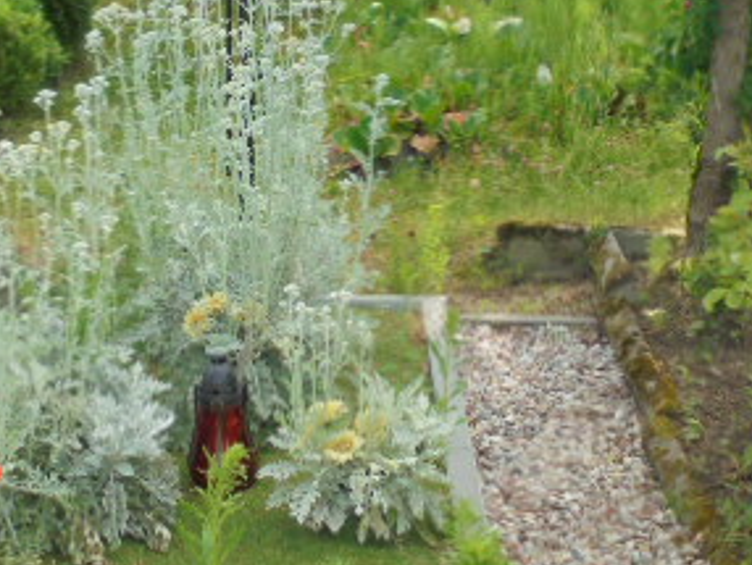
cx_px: 229
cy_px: 152
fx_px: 1652
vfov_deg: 19.3
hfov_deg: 25.5
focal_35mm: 76
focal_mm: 6.1
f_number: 4
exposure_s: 1/125
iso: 100
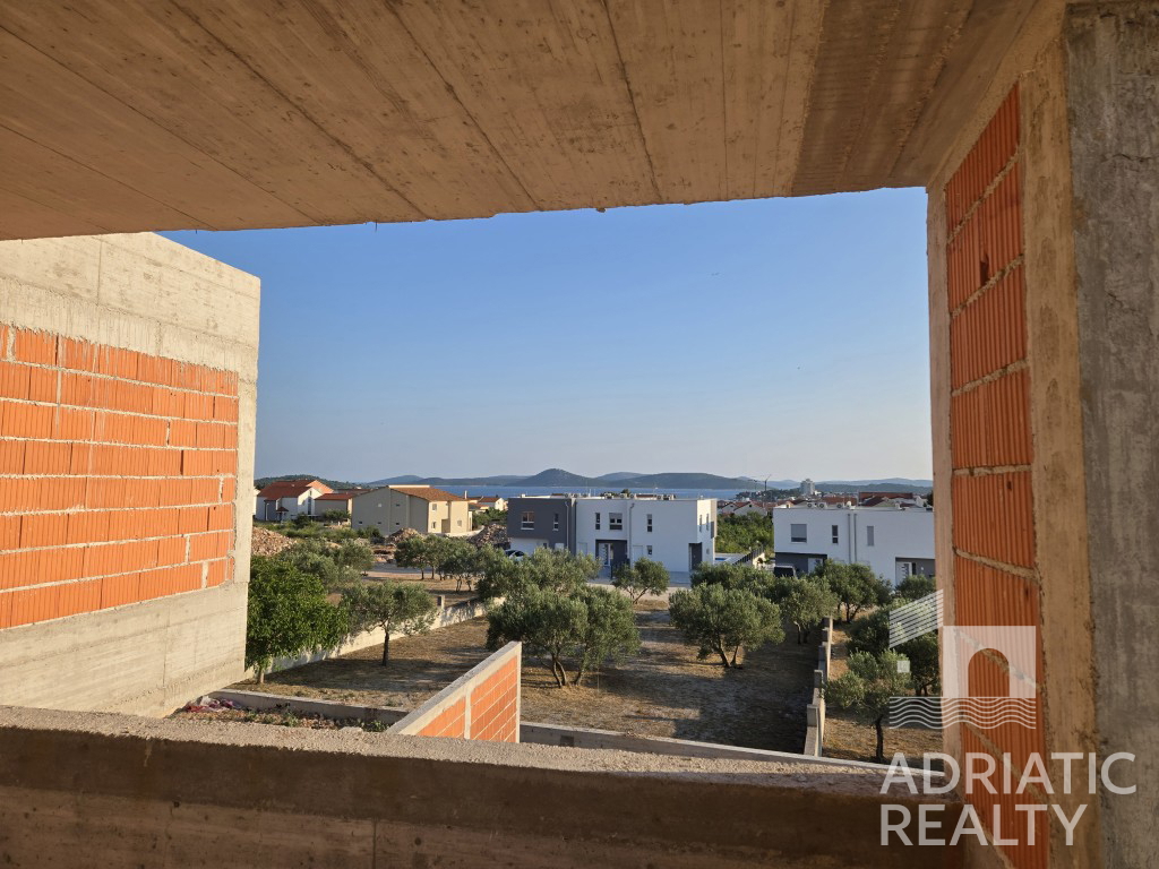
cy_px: 434
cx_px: 580
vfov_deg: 58.9
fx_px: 770
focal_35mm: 23
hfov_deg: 73.9
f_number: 1.8
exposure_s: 1/2921
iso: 50
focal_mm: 5.4
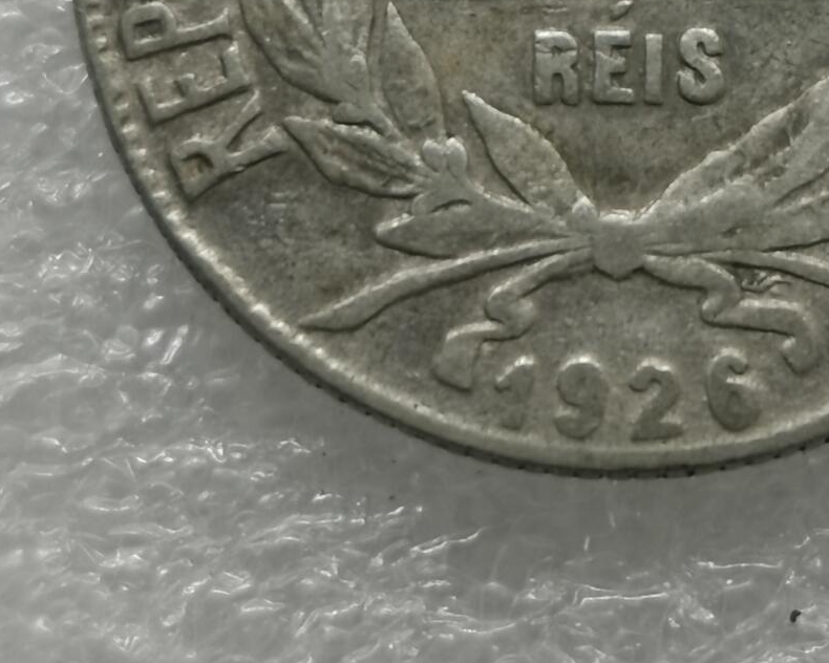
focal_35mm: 158
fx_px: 3877
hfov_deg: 12.2
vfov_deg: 9.7
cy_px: -76
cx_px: 637
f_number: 1.6
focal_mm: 5.56
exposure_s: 1/113
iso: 50
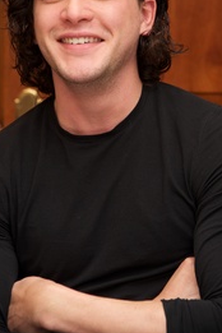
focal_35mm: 184
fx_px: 1702
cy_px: 97
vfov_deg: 11.2
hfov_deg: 7.5
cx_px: 128
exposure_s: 1/60
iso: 400
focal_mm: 120
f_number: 6.3
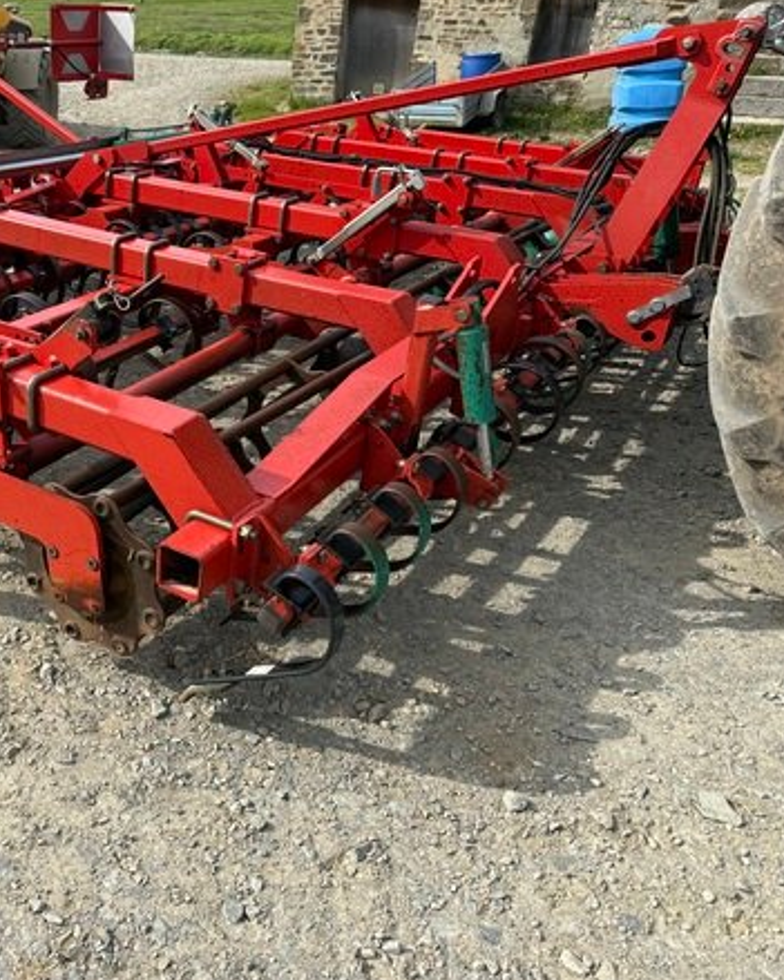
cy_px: 482
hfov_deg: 43.2
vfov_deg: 55.7
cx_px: 132
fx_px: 928
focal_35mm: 32
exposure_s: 1/2299
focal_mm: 6.76
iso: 80
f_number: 1.78
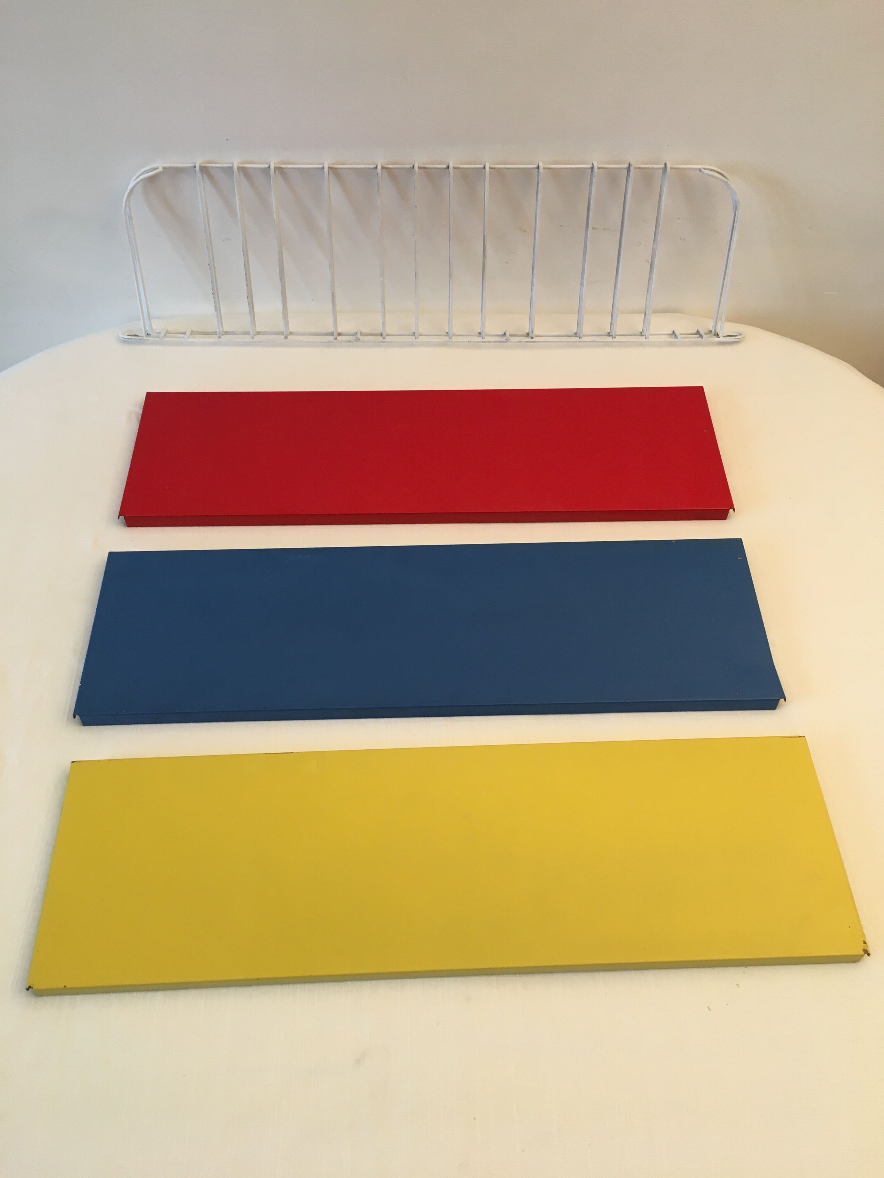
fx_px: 987
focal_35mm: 29
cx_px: 442
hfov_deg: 48.2
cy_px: 589
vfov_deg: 61.7
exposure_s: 1/33
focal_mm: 4.15
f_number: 2.2
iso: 64
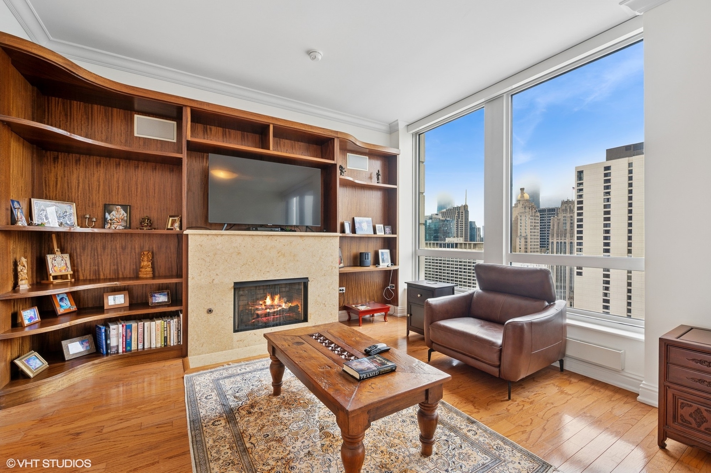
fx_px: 306
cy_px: 236
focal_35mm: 16
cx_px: 356
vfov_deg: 75.4
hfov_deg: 98.6
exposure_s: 1/15
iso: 200
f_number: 9.5
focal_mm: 15.5
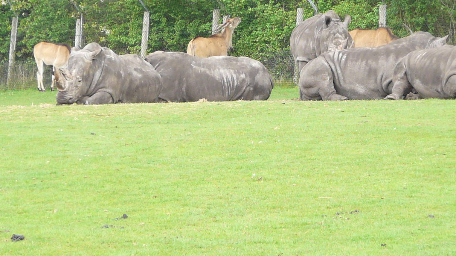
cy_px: 81
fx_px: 2418
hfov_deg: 10.8
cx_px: 272
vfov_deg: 6.1
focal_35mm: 200
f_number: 3.6
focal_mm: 14.3
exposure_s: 1/60
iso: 100
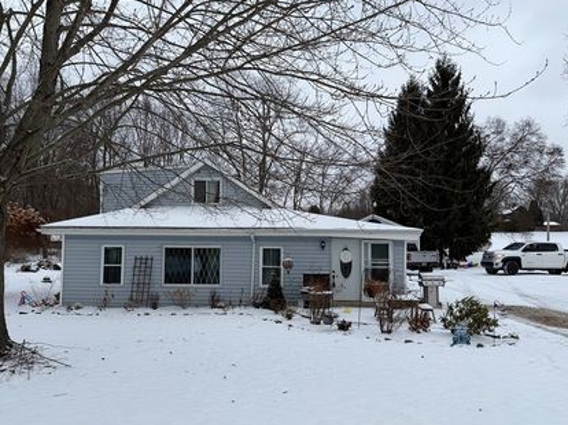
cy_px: 241
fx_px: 476
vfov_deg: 48.1
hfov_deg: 61.6
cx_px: 255
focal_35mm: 29
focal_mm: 6.76
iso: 80
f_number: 1.78
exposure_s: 1/1005
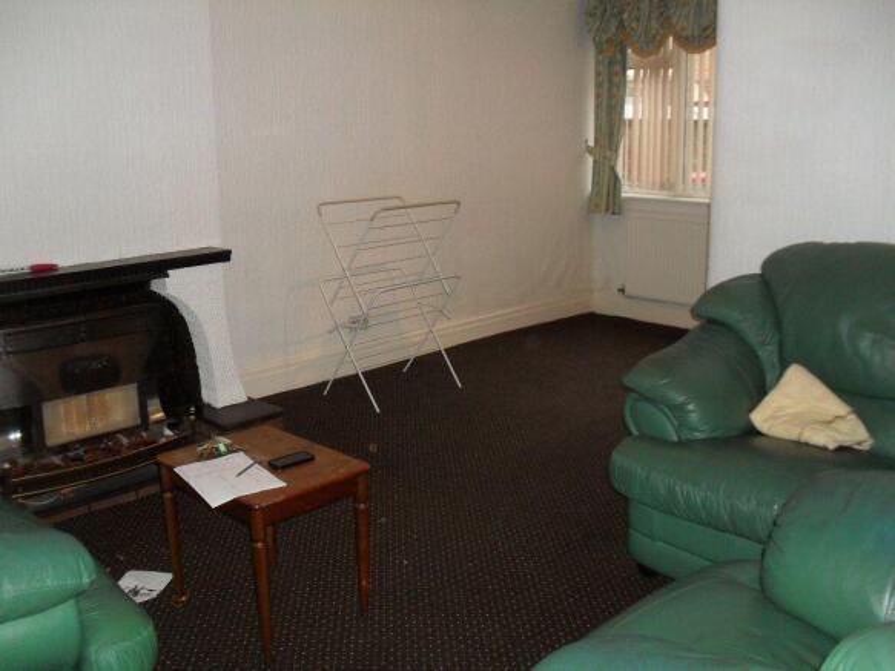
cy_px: 336
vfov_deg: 40.7
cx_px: 448
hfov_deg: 52.6
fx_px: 905
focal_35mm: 35
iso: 200
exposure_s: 1/45
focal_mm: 6.3
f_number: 3.2
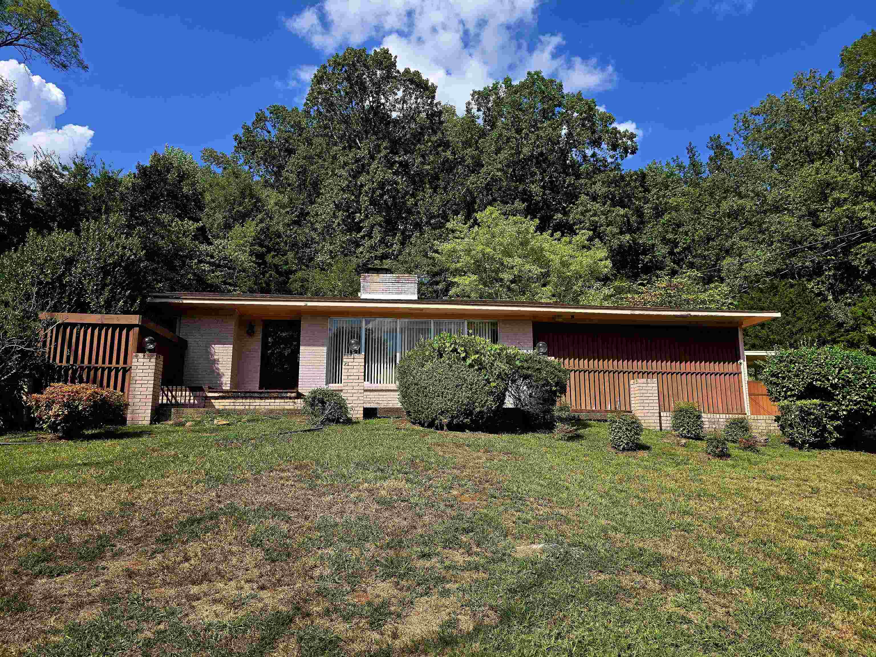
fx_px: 582
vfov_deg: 58.9
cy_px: 328
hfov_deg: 73.9
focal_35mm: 23
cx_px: 438
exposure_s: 1/667
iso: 12
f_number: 1.7
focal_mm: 6.3
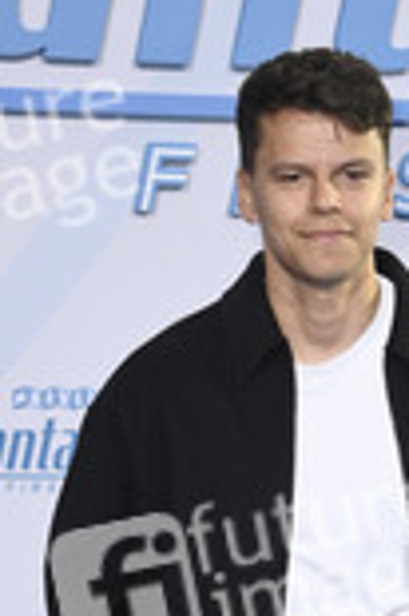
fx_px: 3604
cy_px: 771
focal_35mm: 211
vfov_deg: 9.6
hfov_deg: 6.5
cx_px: 369
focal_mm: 82
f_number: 5.6
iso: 400
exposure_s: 1/250
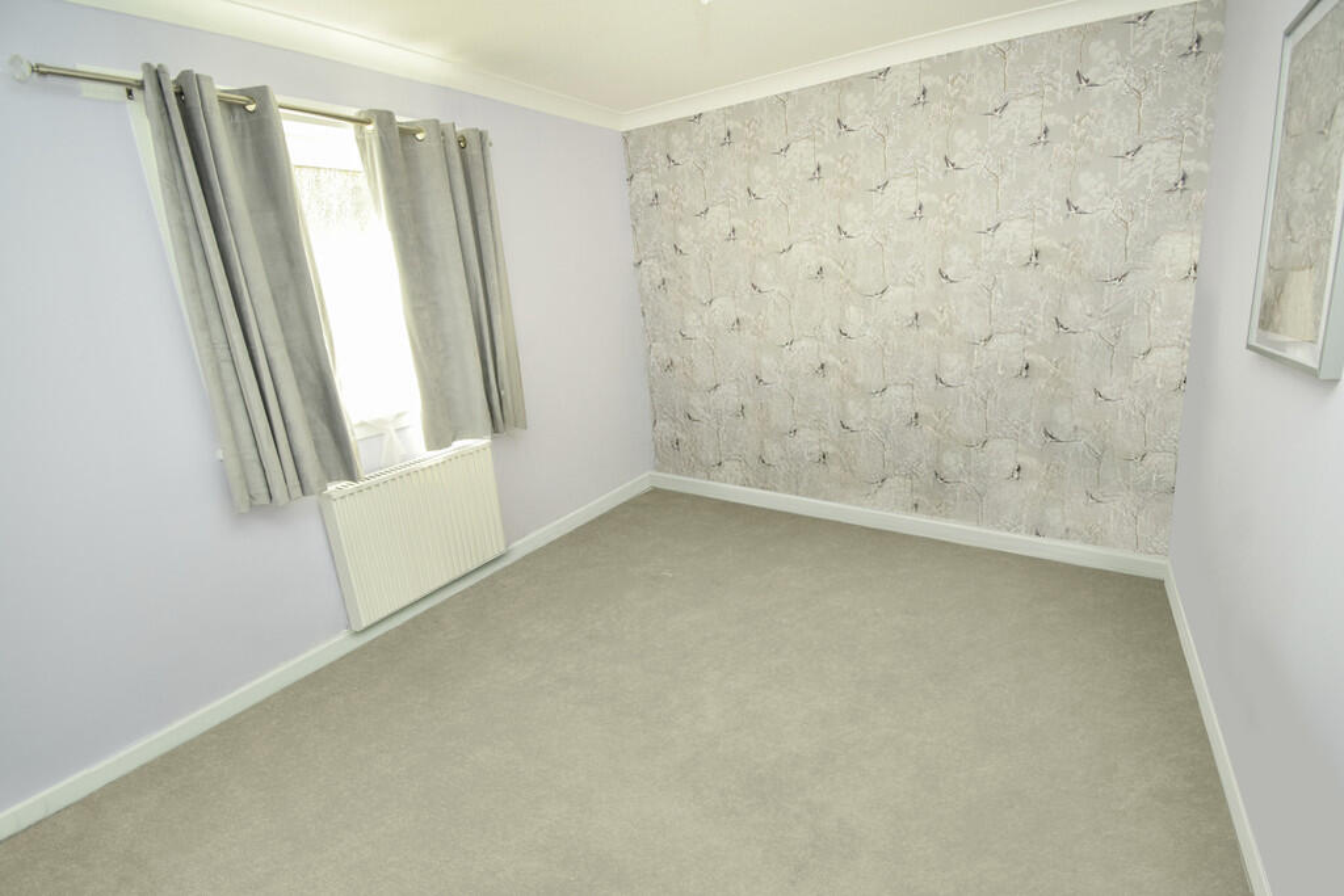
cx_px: 672
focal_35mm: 15
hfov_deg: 100.4
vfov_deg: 77.3
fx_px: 560
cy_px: 448
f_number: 5.6
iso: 720
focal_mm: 10
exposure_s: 1/125
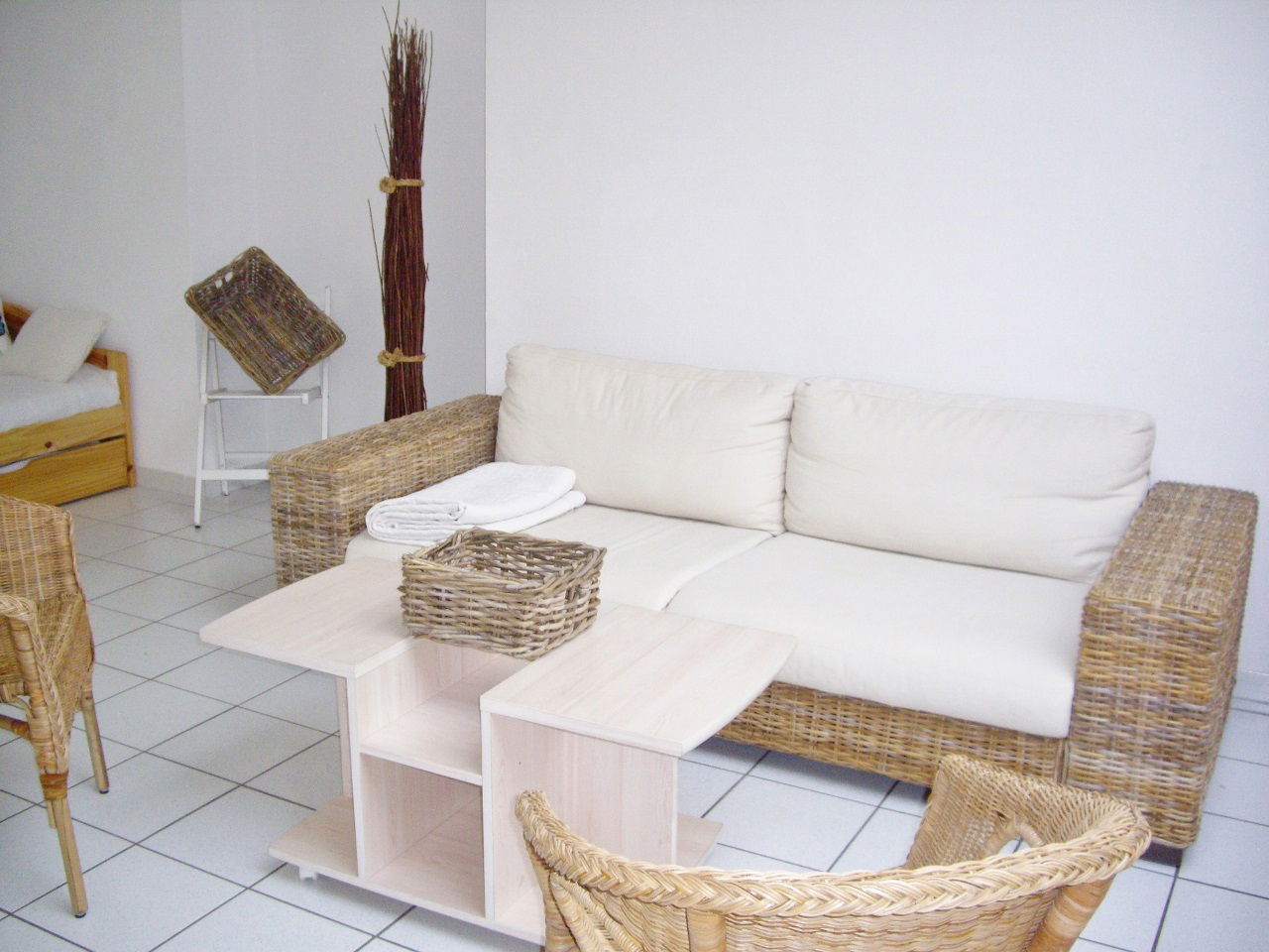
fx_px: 1393
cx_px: 634
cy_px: 476
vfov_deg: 37.7
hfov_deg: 49.0
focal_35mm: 38
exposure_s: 1/40
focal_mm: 7.9
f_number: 2.8
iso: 400
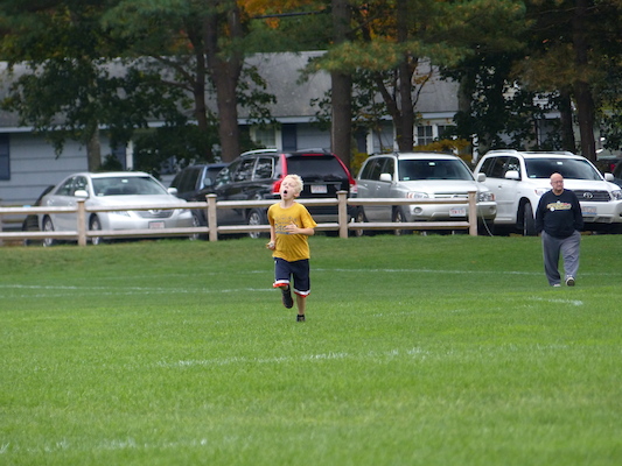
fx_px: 8860
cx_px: 311
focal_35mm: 493
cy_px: 233
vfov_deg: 3.0
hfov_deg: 4.0
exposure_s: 1/500
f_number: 2.8
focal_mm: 88.7
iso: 320
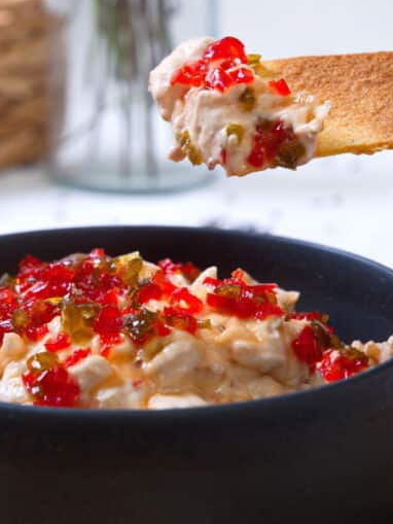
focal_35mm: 135
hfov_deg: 11.0
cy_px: 261
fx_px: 2043
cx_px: 140
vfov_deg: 14.6
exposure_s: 1/125
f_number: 10
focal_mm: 62
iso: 100
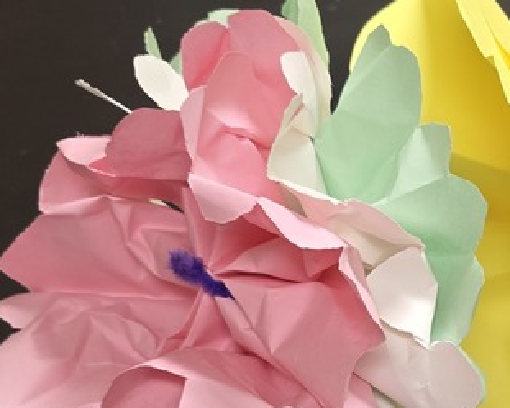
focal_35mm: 74
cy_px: 351
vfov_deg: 20.4
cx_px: 523
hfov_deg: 24.4
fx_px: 1117
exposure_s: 1/120
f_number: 1.7
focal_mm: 6.3
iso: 320
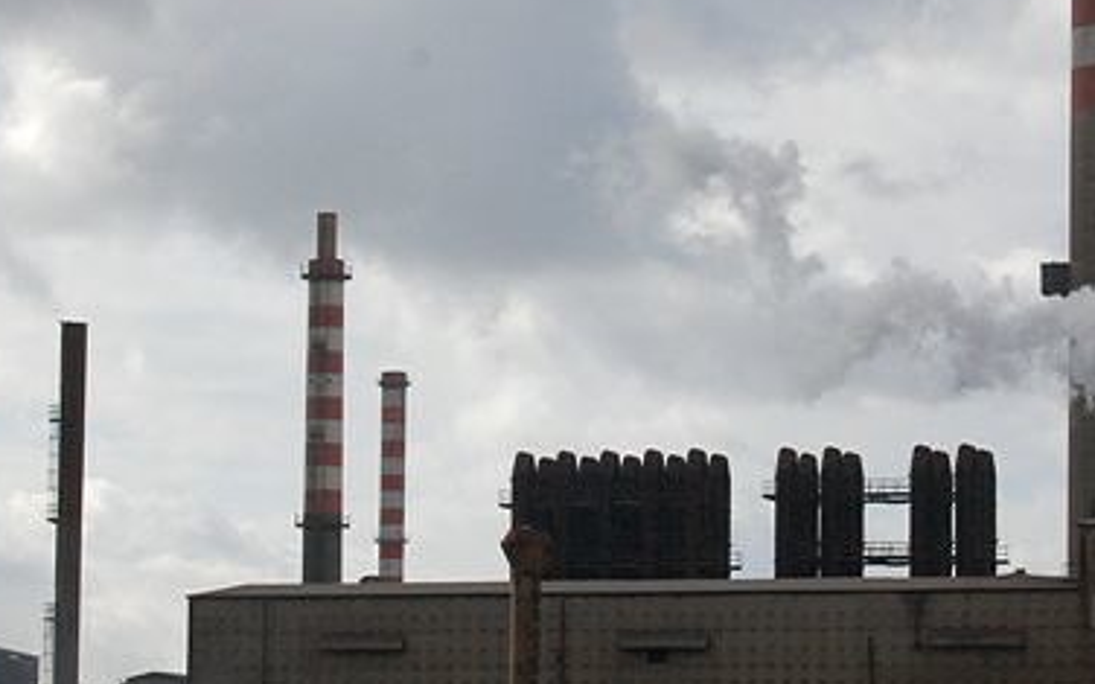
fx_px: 5014
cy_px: 309
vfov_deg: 7.8
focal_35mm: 168
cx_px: 728
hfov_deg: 12.4
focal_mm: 55
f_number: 9
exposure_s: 1/4000
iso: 1600
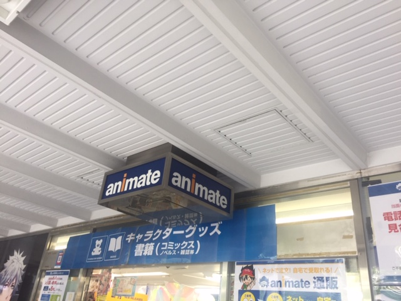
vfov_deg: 48.2
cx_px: 200
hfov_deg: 61.7
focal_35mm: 29
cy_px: 150
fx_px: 336
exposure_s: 1/60
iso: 32
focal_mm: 4.15
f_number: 2.2
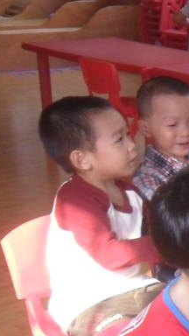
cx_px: 526
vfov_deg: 21.7
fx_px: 873
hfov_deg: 10.0
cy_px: 210
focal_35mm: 98
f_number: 3.5
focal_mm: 4.9
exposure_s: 1/45
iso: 160
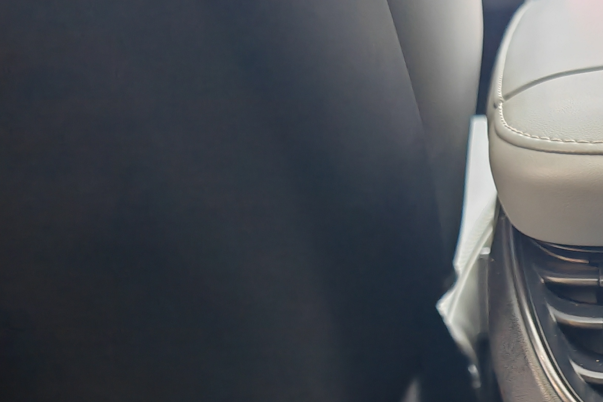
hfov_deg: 26.0
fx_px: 1156
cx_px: 730
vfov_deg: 19.0
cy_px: 426
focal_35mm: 69
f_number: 1.6
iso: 400
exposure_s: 1/25
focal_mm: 7.62
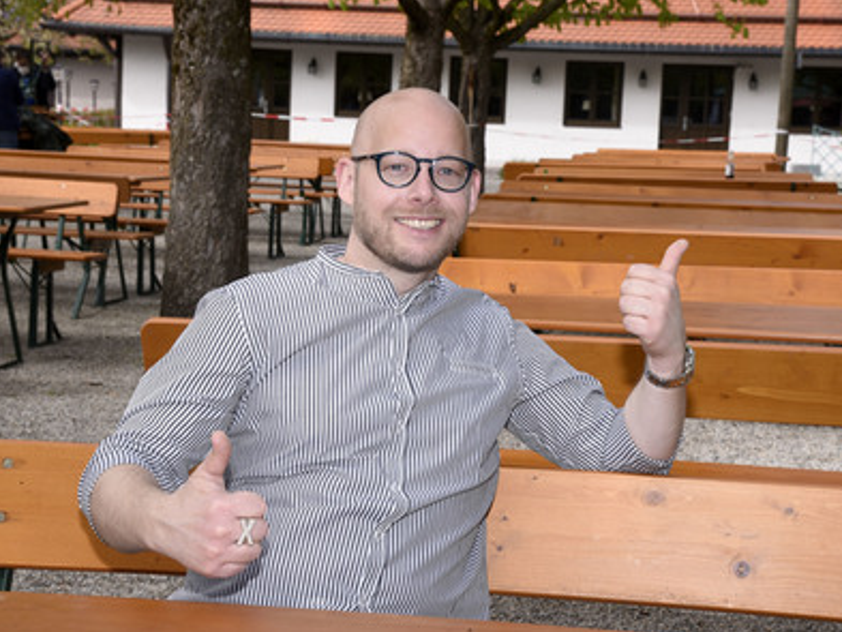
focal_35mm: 64
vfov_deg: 22.9
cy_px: 315
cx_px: 415
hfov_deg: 30.3
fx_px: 1557
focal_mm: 58
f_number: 10
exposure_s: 1/160
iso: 250
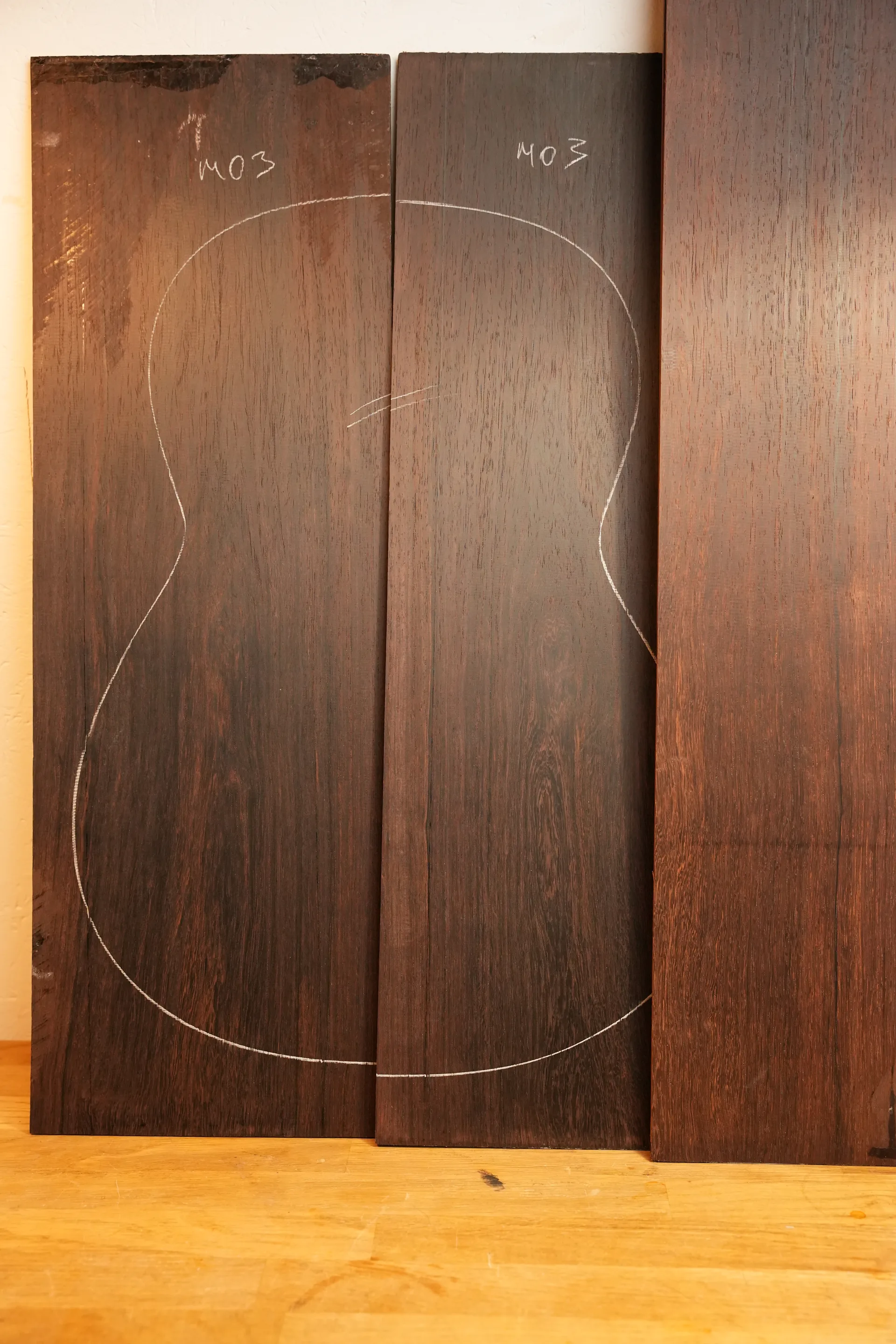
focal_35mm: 39
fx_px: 1471
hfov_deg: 33.9
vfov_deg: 49.1
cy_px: 672
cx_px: 448
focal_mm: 39.4
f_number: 4.5
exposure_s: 1/400
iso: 4000
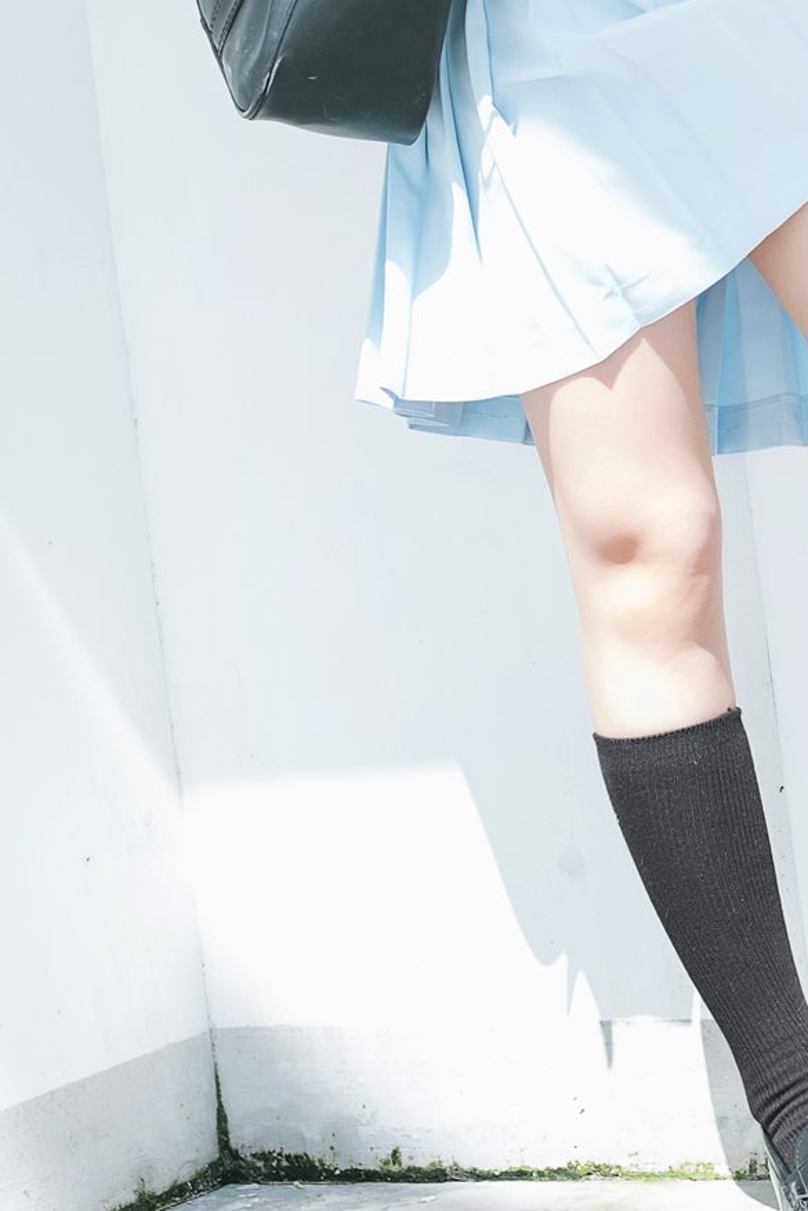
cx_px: 925
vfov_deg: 14.9
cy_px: 43
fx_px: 4577
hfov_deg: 10.0
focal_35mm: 136
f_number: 4
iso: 100
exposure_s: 1/320
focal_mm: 35
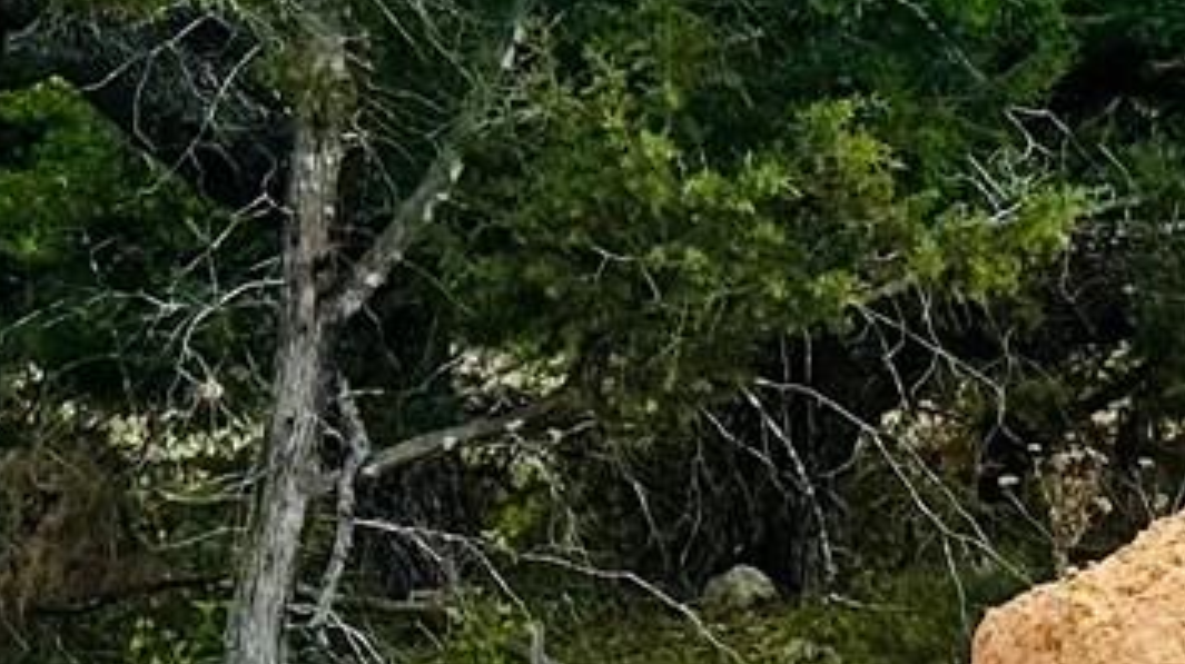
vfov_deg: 8.0
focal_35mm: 151
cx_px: 998
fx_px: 4741
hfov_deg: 14.1
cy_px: 357
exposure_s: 1/2155
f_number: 1.78
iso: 80
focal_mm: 6.86
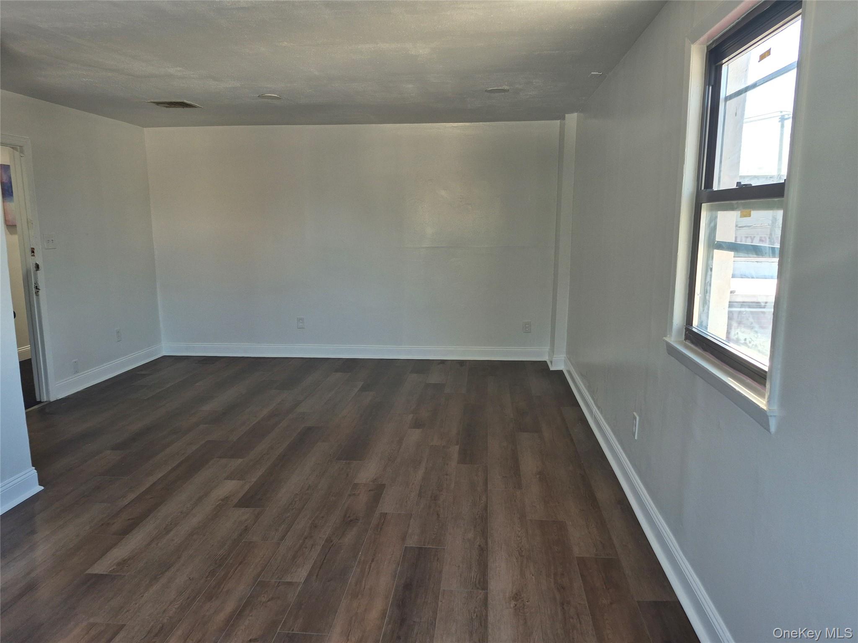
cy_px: 322
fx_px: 570
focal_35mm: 23
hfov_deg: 73.9
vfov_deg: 58.9
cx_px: 429
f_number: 1.8
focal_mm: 5.4
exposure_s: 1/180
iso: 64
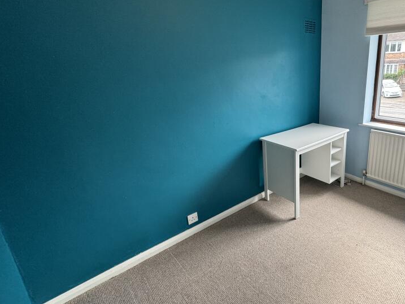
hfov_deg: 77.7
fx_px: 234
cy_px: 132
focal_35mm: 20
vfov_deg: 65.7
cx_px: 285
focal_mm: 2.22
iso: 160
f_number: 2.2
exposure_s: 1/99
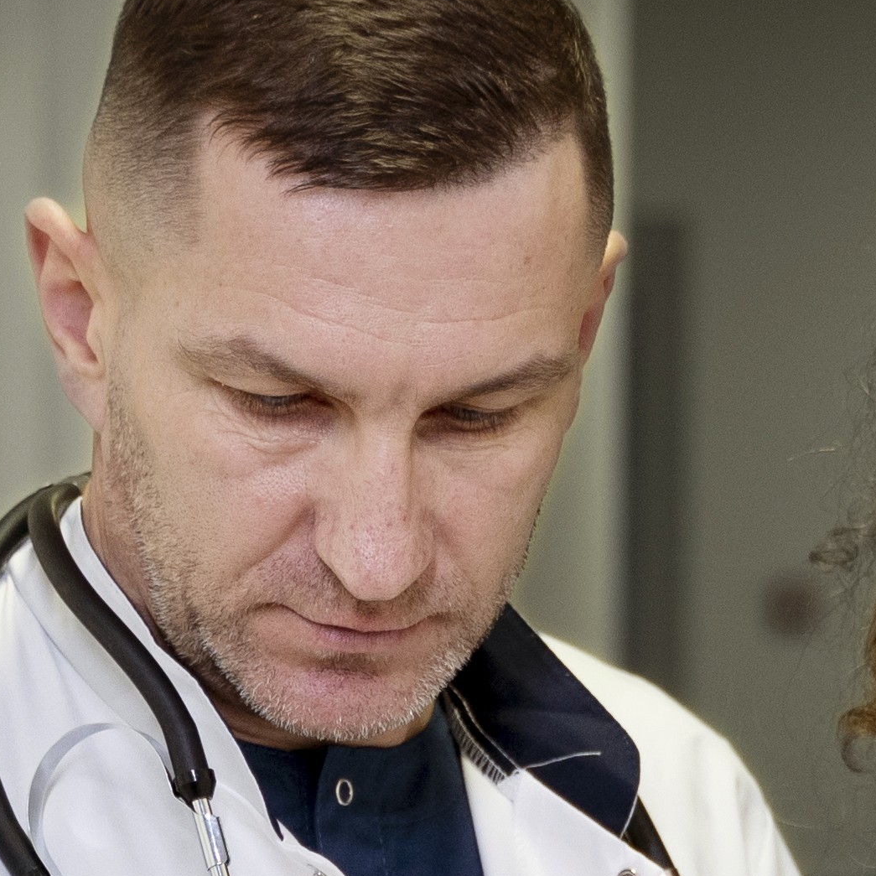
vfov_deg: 8.4
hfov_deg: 8.5
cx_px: 779
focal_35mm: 205
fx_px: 5869
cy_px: 1127
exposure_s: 1/160
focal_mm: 42
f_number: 2.8
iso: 640
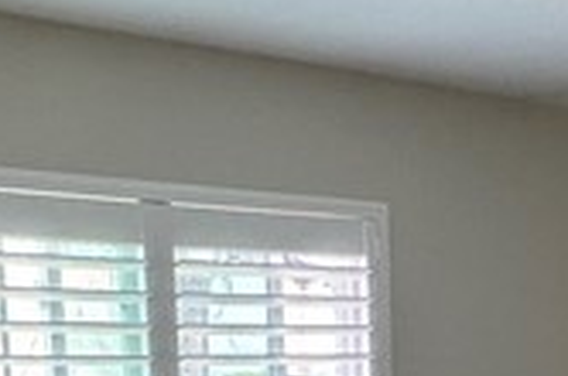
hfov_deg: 22.6
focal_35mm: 90
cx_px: 363
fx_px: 1417
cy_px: 643
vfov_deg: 13.7
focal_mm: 2.22
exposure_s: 1/99
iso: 200
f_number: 2.2
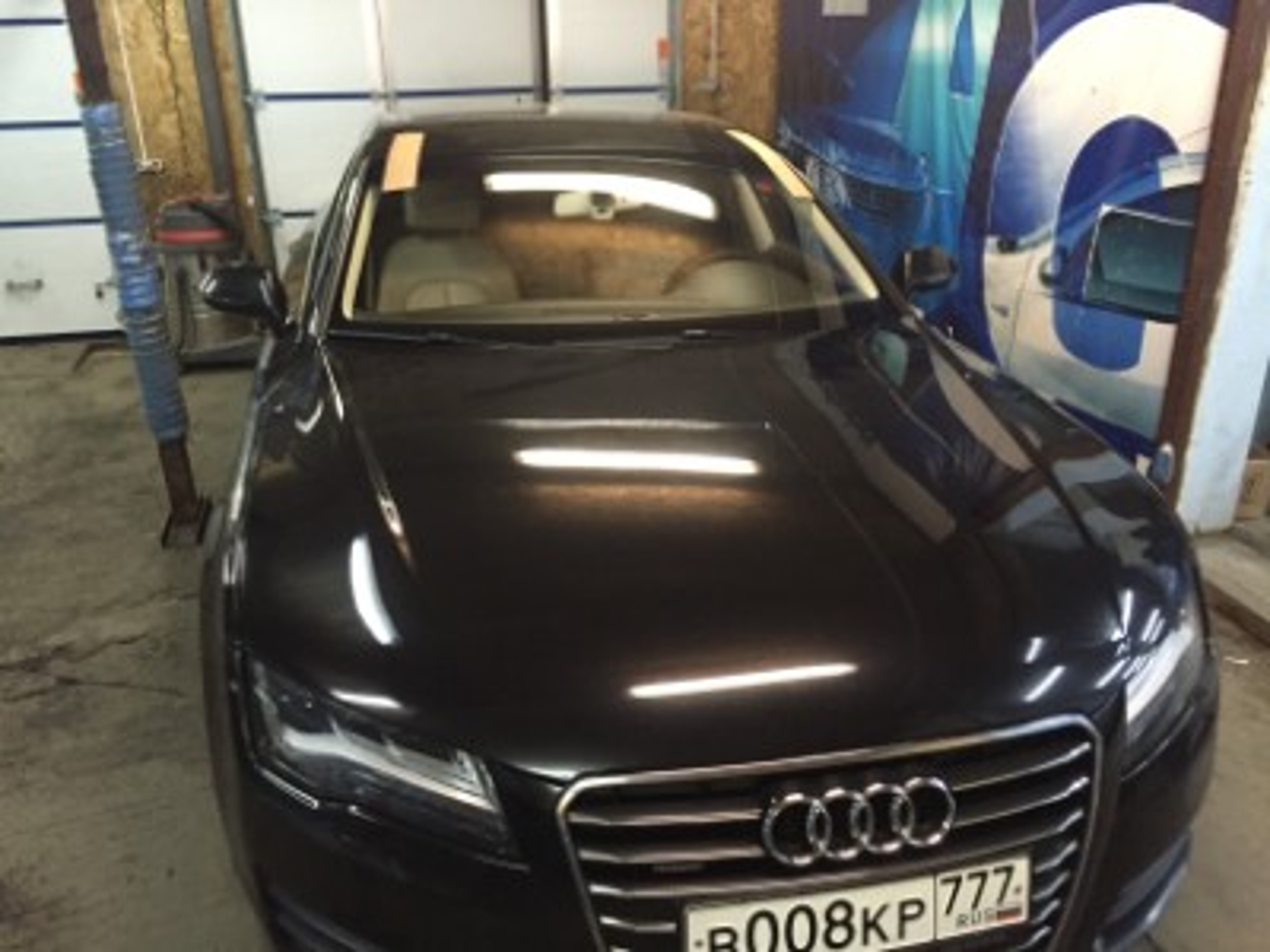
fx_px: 1064
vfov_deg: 48.2
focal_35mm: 29
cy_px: 476
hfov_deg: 61.7
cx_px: 635
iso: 250
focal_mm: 4.15
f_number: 2.2
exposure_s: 1/25
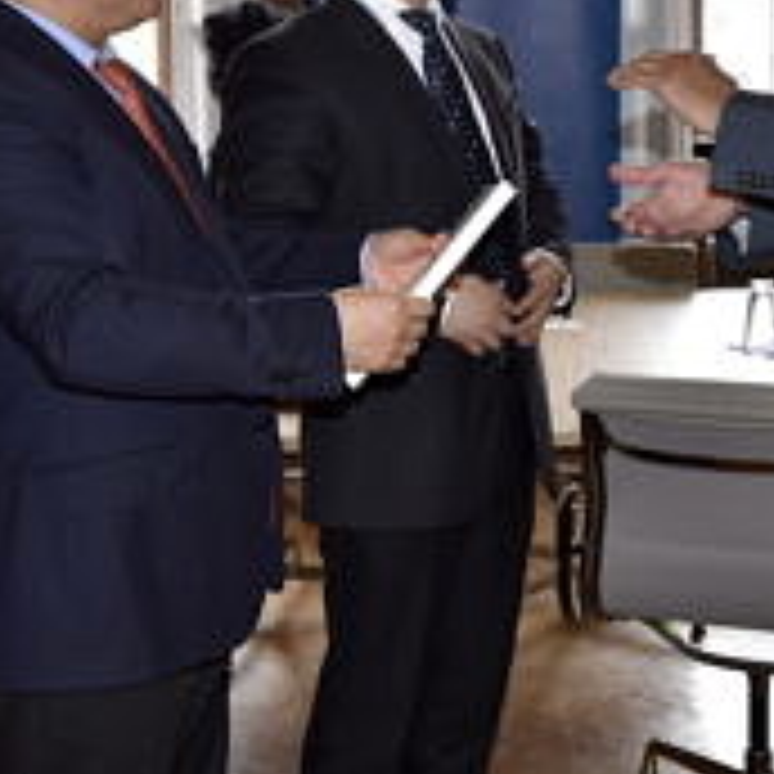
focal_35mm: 76
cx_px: 680
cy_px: 162
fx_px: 1923
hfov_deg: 22.3
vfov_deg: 22.5
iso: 800
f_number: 5
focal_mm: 32
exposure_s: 1/100
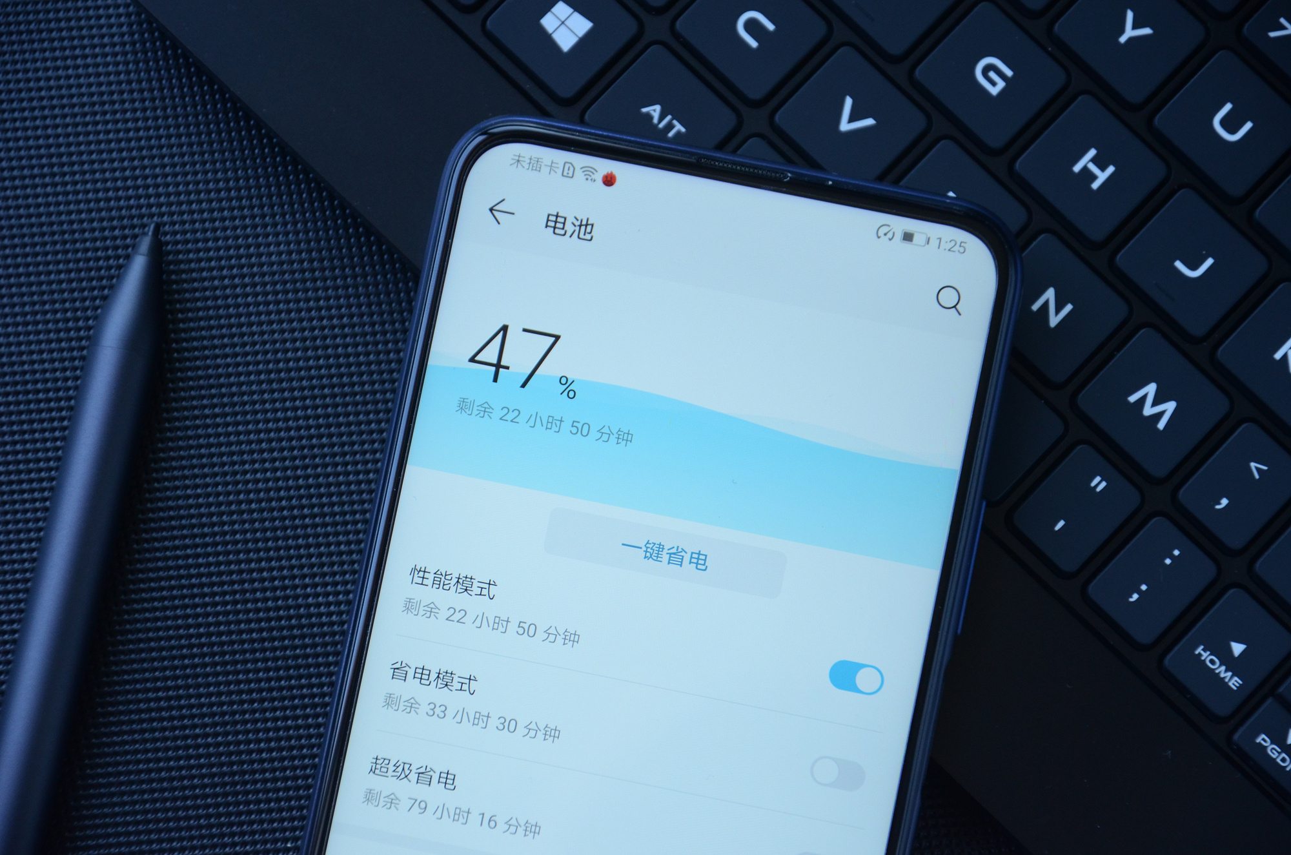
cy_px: 428
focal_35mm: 138
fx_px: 4938
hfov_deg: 14.9
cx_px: 646
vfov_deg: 9.9
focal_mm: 92
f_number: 5.6
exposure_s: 1/125
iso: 800
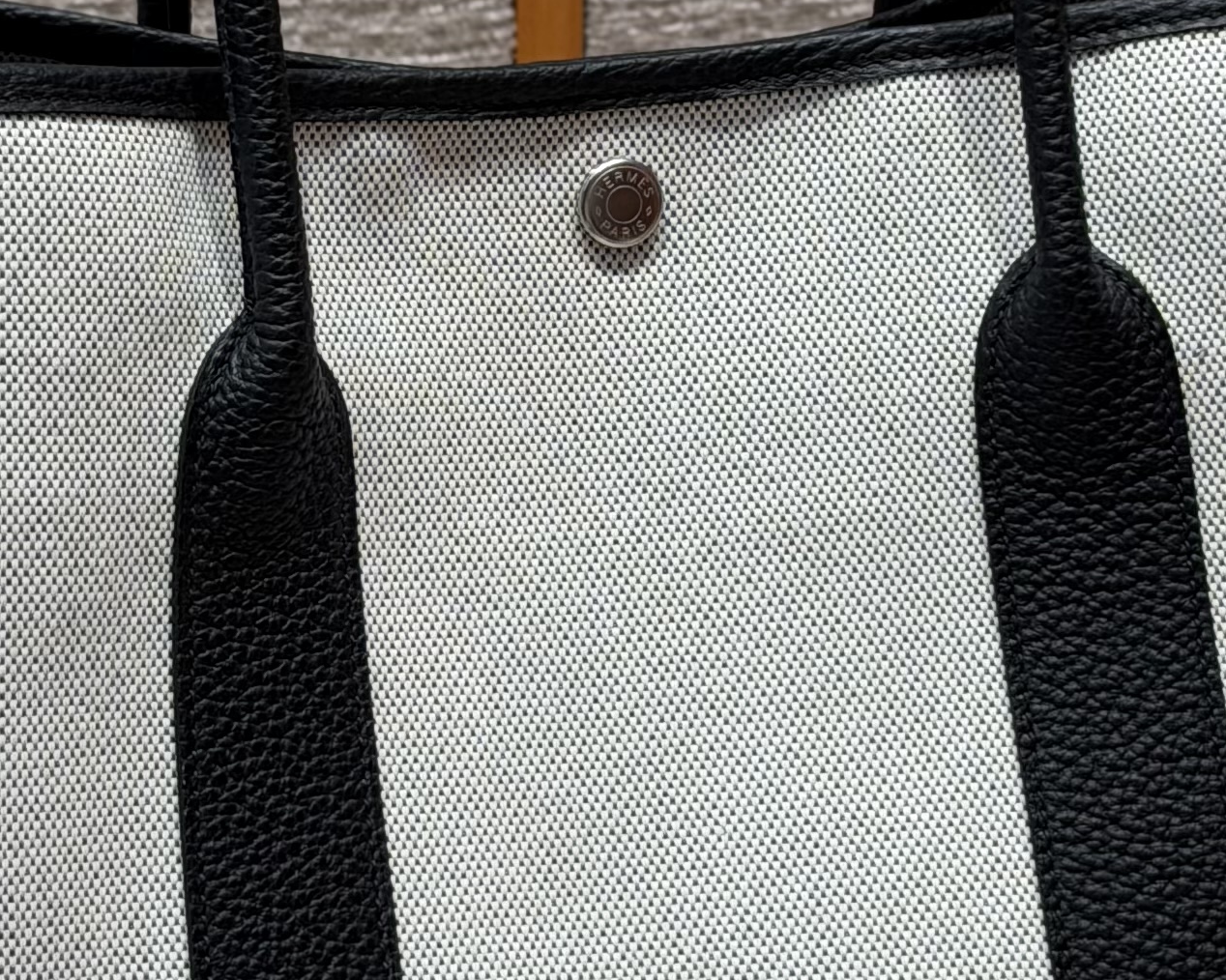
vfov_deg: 10.4
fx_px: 5406
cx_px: 604
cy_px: 315
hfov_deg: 12.9
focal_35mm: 149
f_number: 1.78
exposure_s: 1/50
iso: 50
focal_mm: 6.76
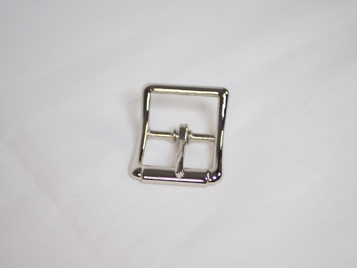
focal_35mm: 50
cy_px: 134
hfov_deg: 38.2
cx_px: 178
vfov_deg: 29.1
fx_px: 516
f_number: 1.7
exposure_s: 1/320
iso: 400
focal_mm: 25
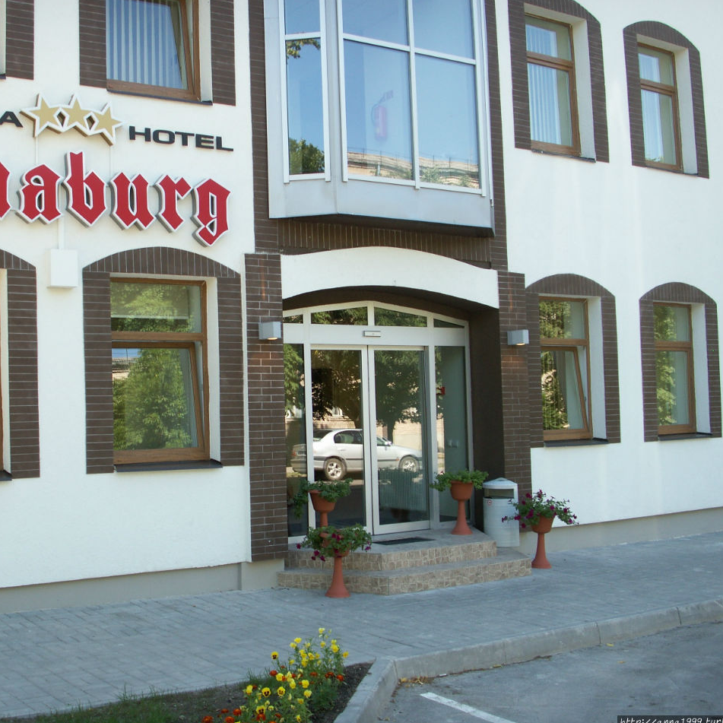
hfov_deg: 38.1
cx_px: 276
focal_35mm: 44
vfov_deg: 38.3
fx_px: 1040
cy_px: 363
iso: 50
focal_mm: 7.7
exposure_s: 1/100
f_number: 3.5
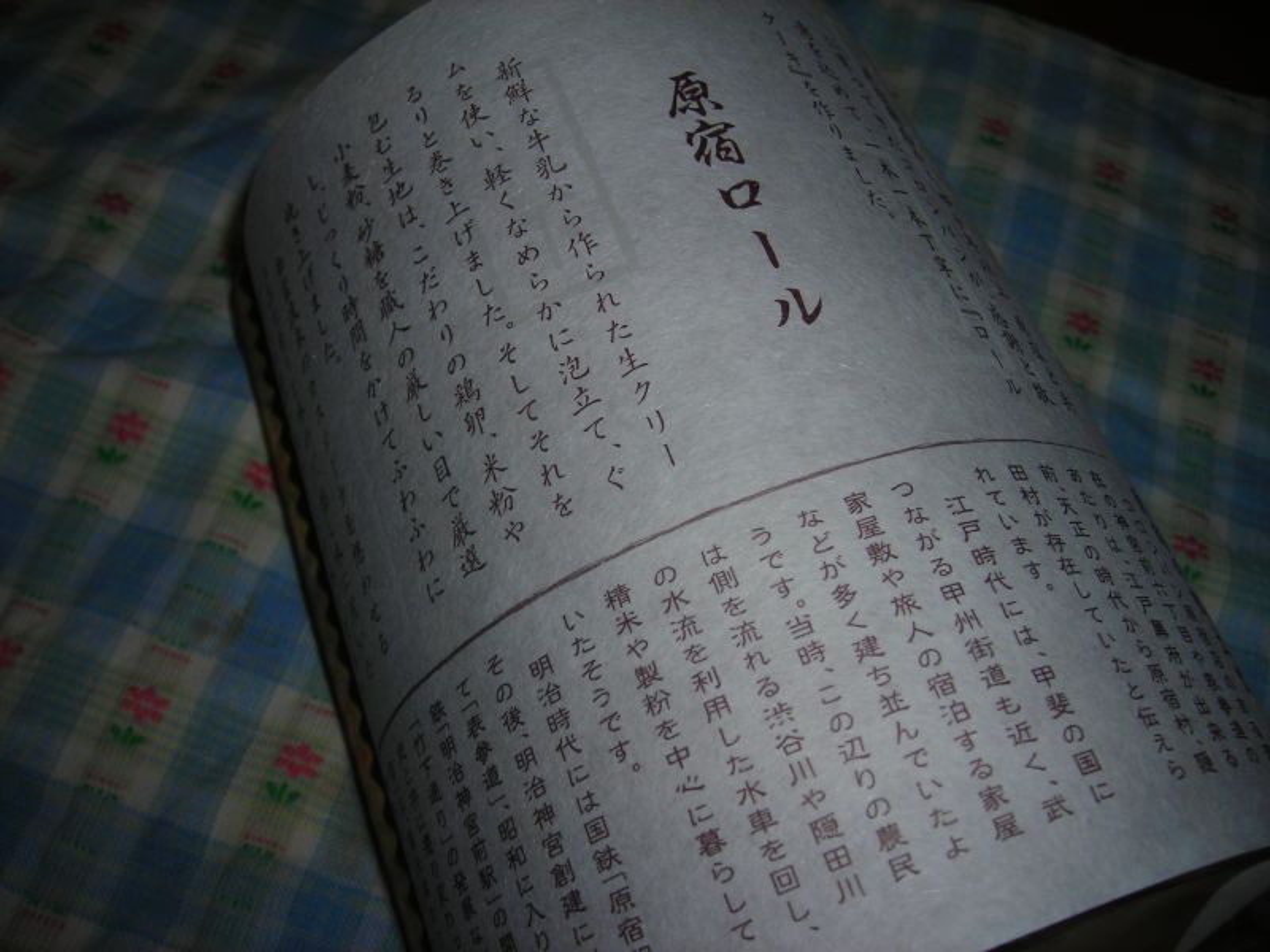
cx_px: 635
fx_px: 1504
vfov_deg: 35.1
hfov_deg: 45.8
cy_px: 476
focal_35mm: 41
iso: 50
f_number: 6.6
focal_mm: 6.8
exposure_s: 1/60.1
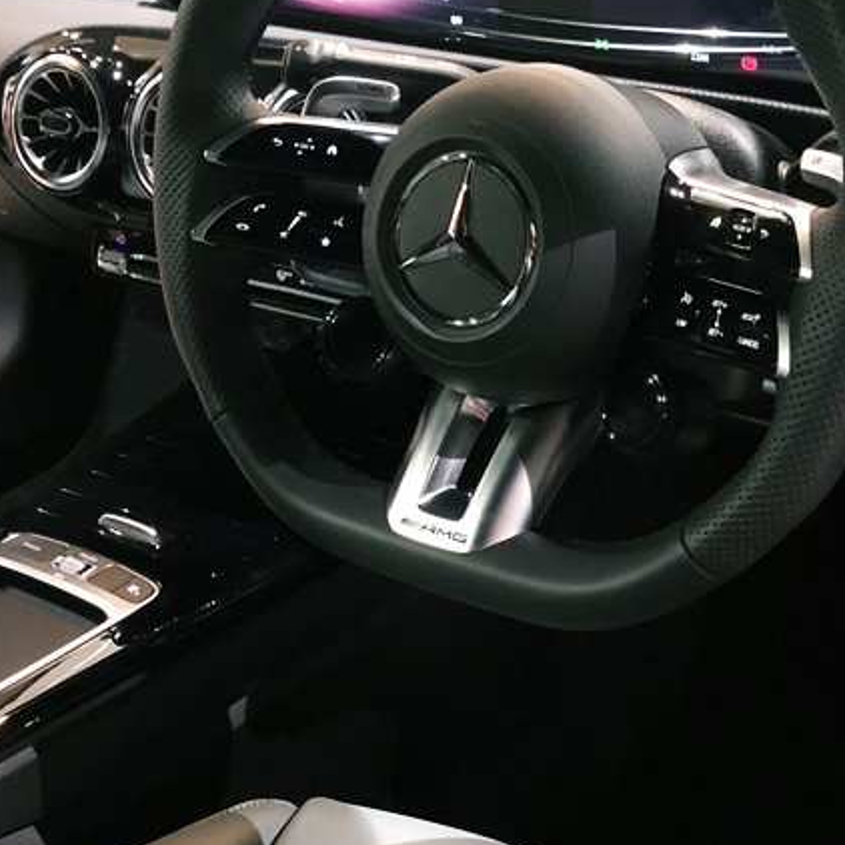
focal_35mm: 60
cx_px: 499
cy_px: 519
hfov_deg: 28.6
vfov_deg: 28.5
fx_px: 1657
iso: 100
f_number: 1.8
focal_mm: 3.99
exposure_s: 1/4
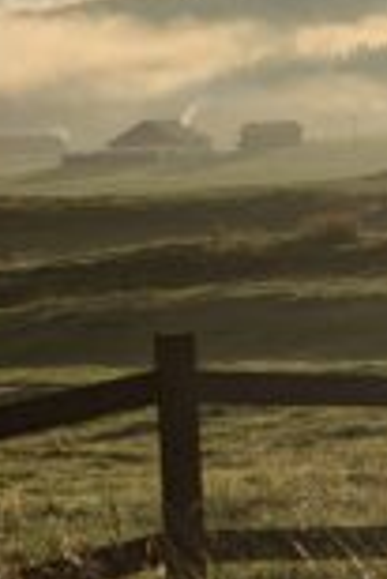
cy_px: 115
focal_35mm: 286
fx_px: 4601
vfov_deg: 7.2
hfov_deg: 4.8
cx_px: 237
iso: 29
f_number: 3.5
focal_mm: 19
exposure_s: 1/1305
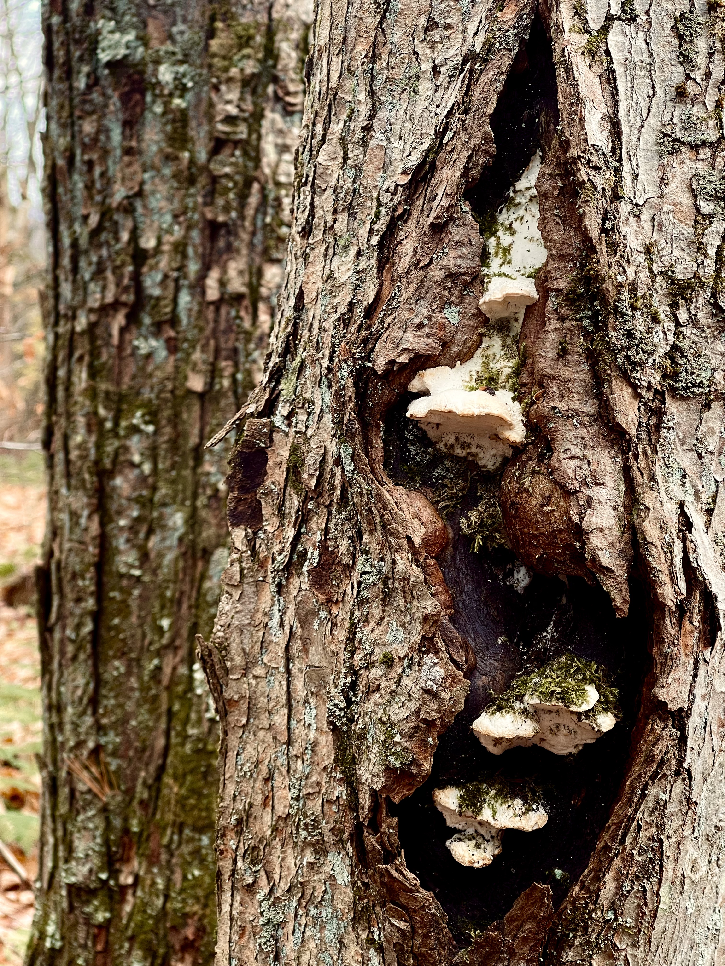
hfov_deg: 22.9
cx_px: 362
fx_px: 1787
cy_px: 483
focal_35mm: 64
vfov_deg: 30.3
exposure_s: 1/99
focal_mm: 7.5
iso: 50
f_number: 2.2
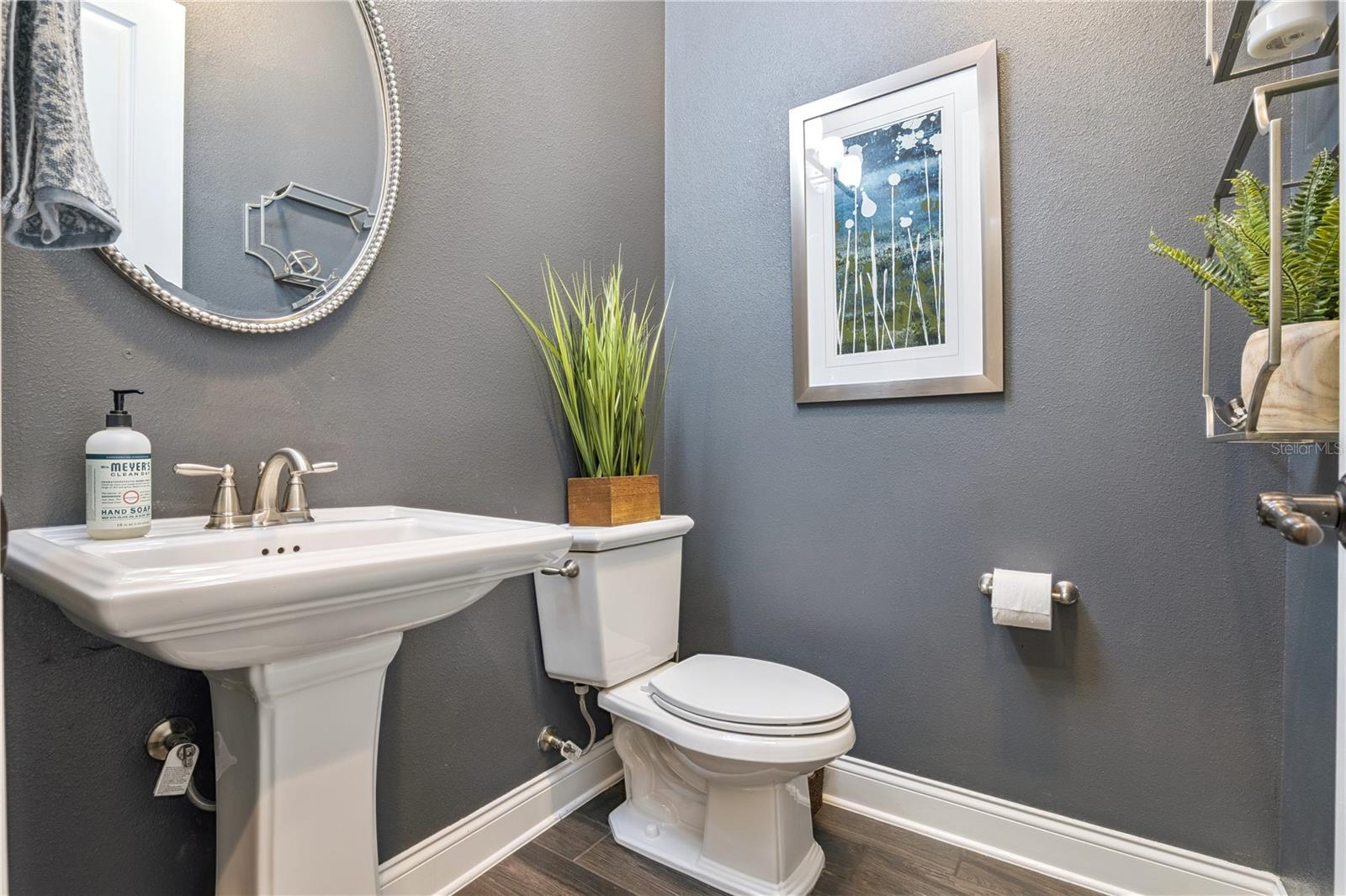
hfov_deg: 96.7
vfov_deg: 73.7
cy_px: 448
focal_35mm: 16
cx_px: 673
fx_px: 598
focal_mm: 16
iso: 800
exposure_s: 1/5
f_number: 10
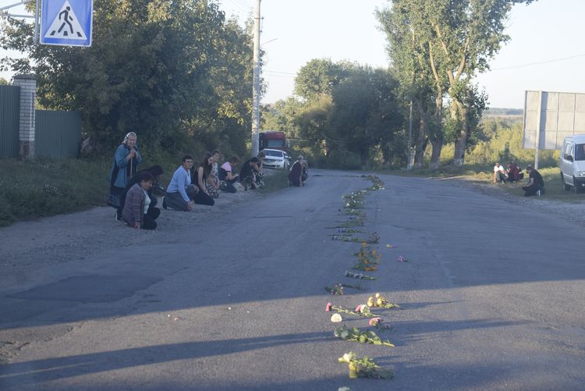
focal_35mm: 82
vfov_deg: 16.6
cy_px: 196
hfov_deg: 24.6
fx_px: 1341
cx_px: 292
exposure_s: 1/200
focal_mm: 55
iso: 400
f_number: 7.1
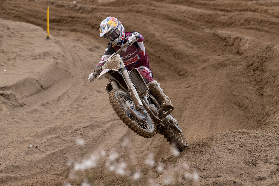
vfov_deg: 4.6
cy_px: 93
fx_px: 2325
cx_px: 140
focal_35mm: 300
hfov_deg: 6.9
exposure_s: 1/1250
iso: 500
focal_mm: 300
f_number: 5.6
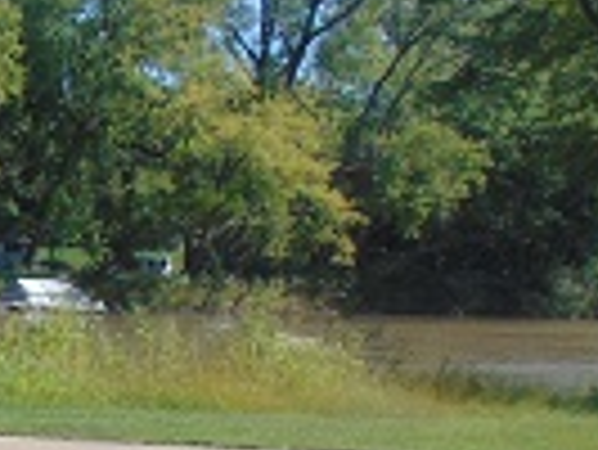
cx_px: -441
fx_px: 1954
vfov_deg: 12.8
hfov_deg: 15.3
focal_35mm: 113
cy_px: 536
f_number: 7.7
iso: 80
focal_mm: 4.5
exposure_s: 1/200
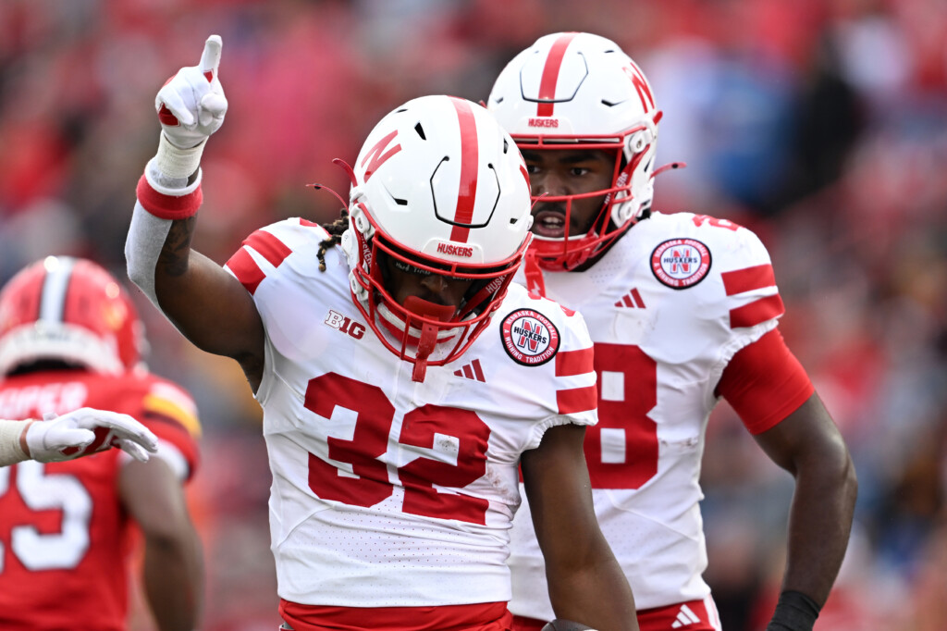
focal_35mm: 600
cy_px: 316
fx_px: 15777
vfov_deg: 2.3
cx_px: 474
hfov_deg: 3.4
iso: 640
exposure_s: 1/2000
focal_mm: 400
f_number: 3.2
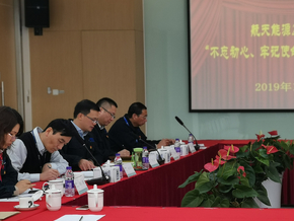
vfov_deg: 15.9
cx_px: 234
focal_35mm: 93
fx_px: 791
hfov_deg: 20.8
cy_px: 154
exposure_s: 1/100
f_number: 4
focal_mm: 3.95
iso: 125
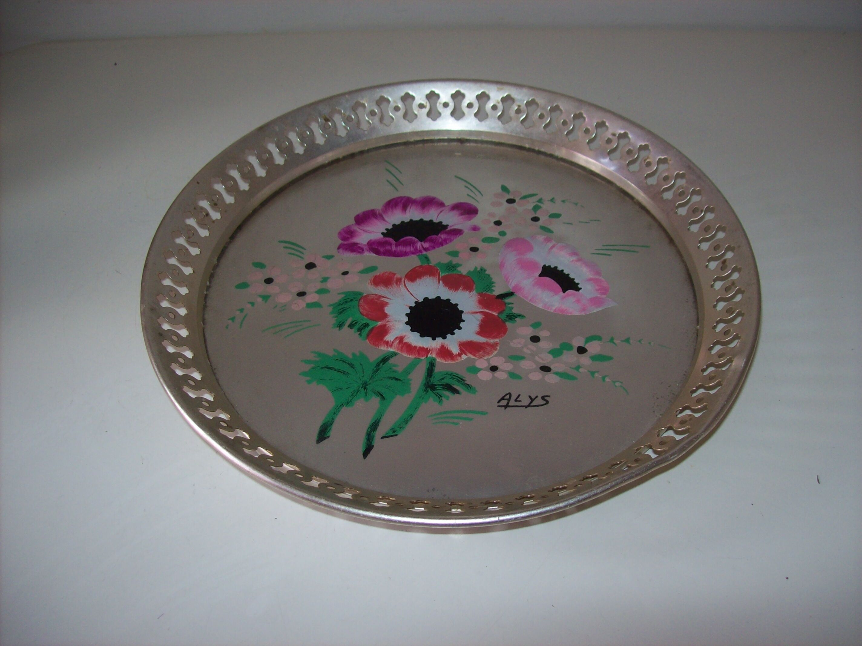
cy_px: 323
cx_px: 431
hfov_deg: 51.4
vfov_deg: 39.6
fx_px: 896
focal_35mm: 36
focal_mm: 6
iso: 80
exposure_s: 1/64
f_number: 2.7
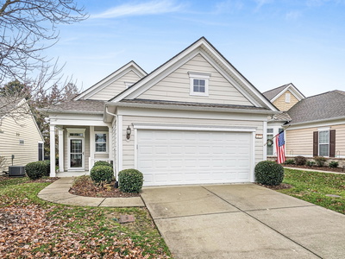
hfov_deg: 73.9
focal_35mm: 23
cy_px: 130
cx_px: 172
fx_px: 229
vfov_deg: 58.9
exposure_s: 1/180
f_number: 1.7
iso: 64
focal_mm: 6.3
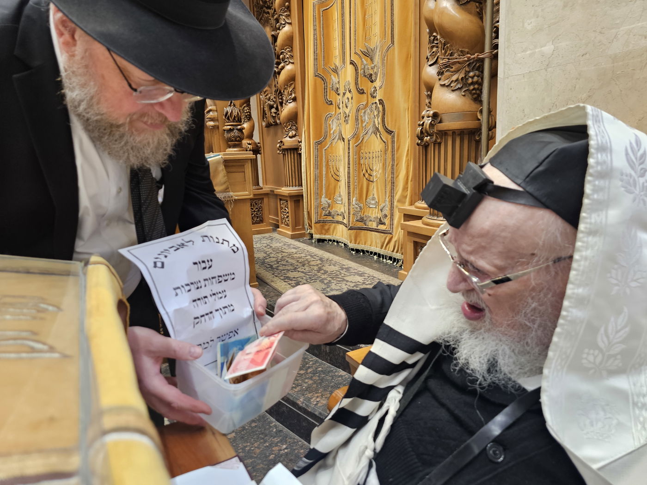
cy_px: 242
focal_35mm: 23
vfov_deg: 58.9
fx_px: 430
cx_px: 324
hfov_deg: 73.9
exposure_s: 1/100
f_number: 1.7
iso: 125
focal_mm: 6.3
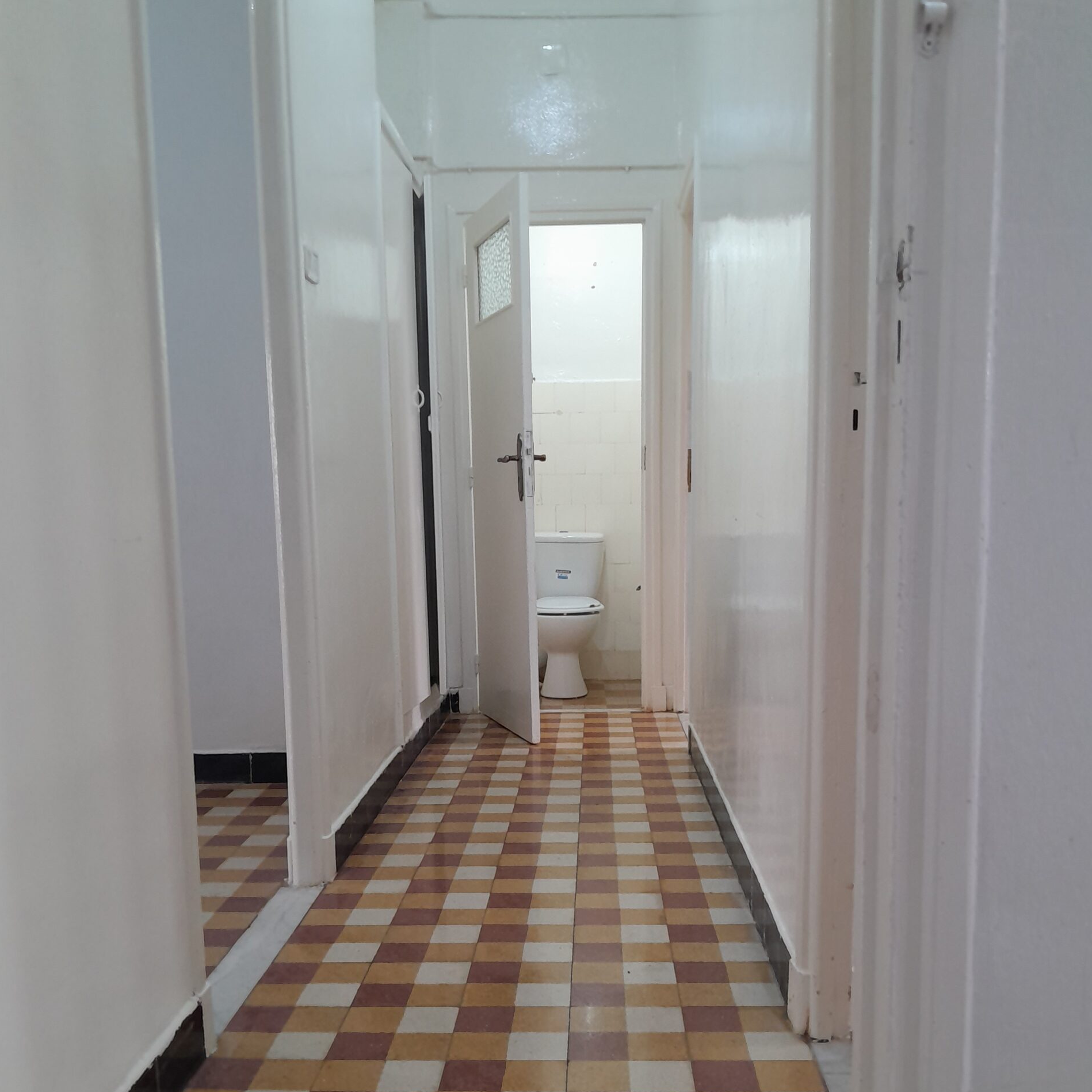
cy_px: 681
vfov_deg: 52.0
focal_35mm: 31
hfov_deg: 52.5
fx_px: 1106
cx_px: 550
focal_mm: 3.98
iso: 200
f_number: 1.8
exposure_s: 1/60
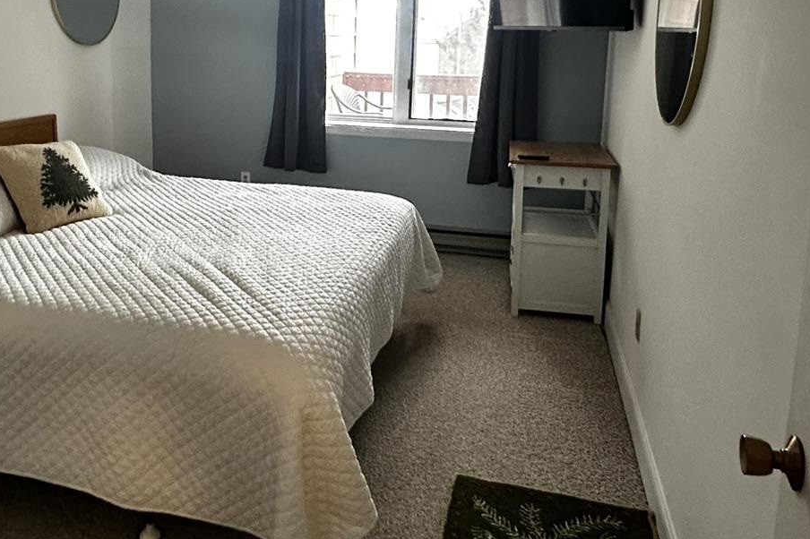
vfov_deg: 39.0
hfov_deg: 56.6
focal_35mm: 33
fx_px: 742
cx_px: 310
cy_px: 139
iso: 640
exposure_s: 1/60
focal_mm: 2.22
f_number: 2.2
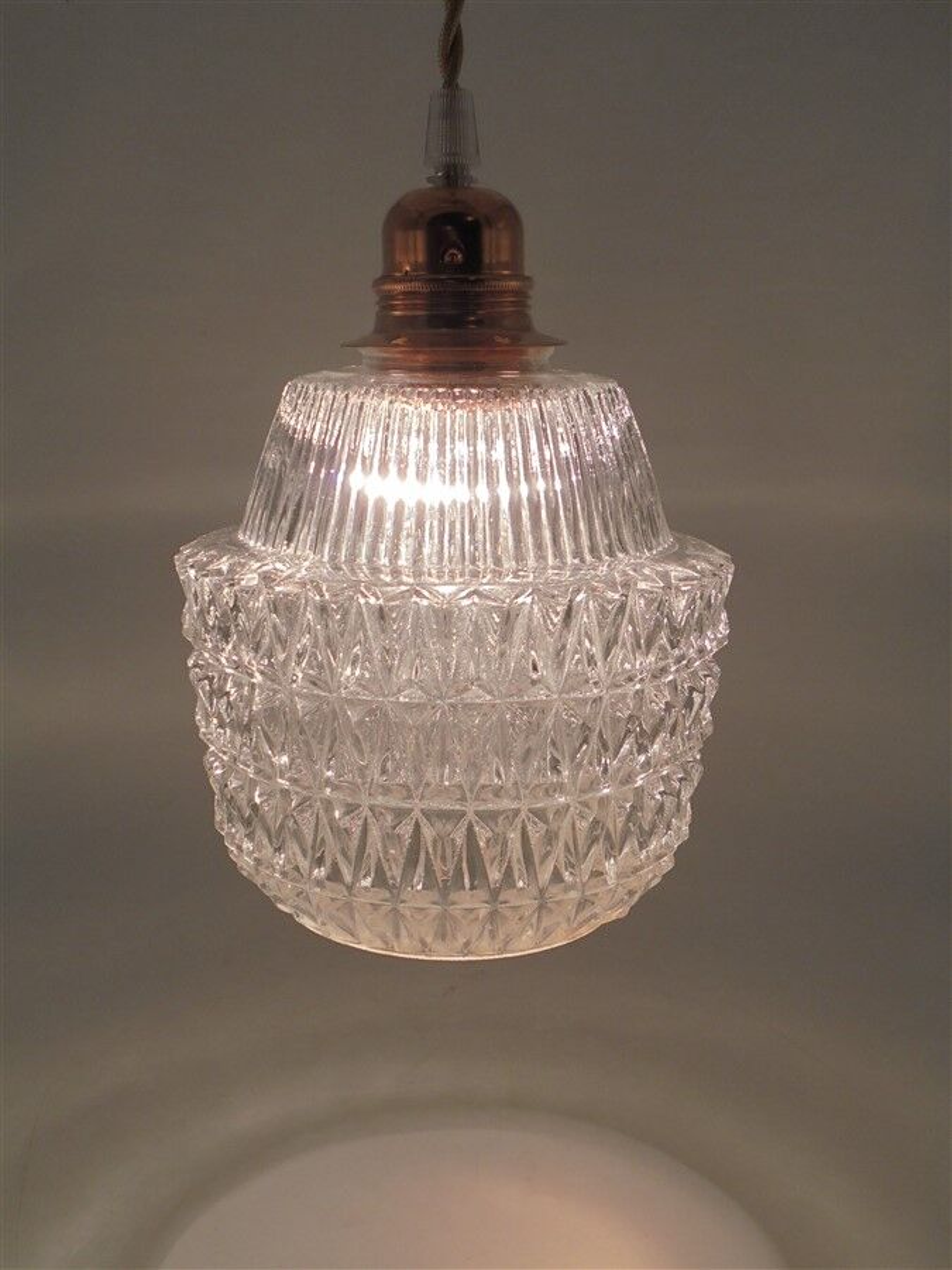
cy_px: 635
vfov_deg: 49.0
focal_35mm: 38
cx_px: 476
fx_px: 1393
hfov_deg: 37.7
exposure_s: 1/160
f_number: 4.2
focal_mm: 6.9
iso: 100
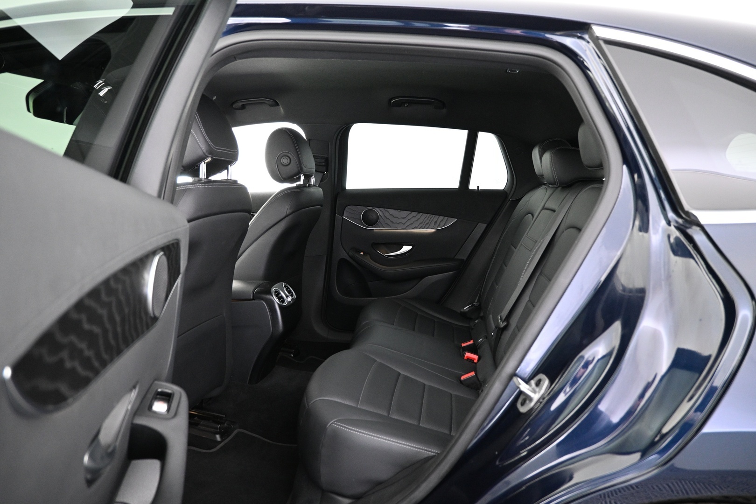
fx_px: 504
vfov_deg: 53.1
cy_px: 252
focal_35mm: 24
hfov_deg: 73.7
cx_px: 378
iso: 1600
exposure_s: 1/10
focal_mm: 16
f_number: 3.5
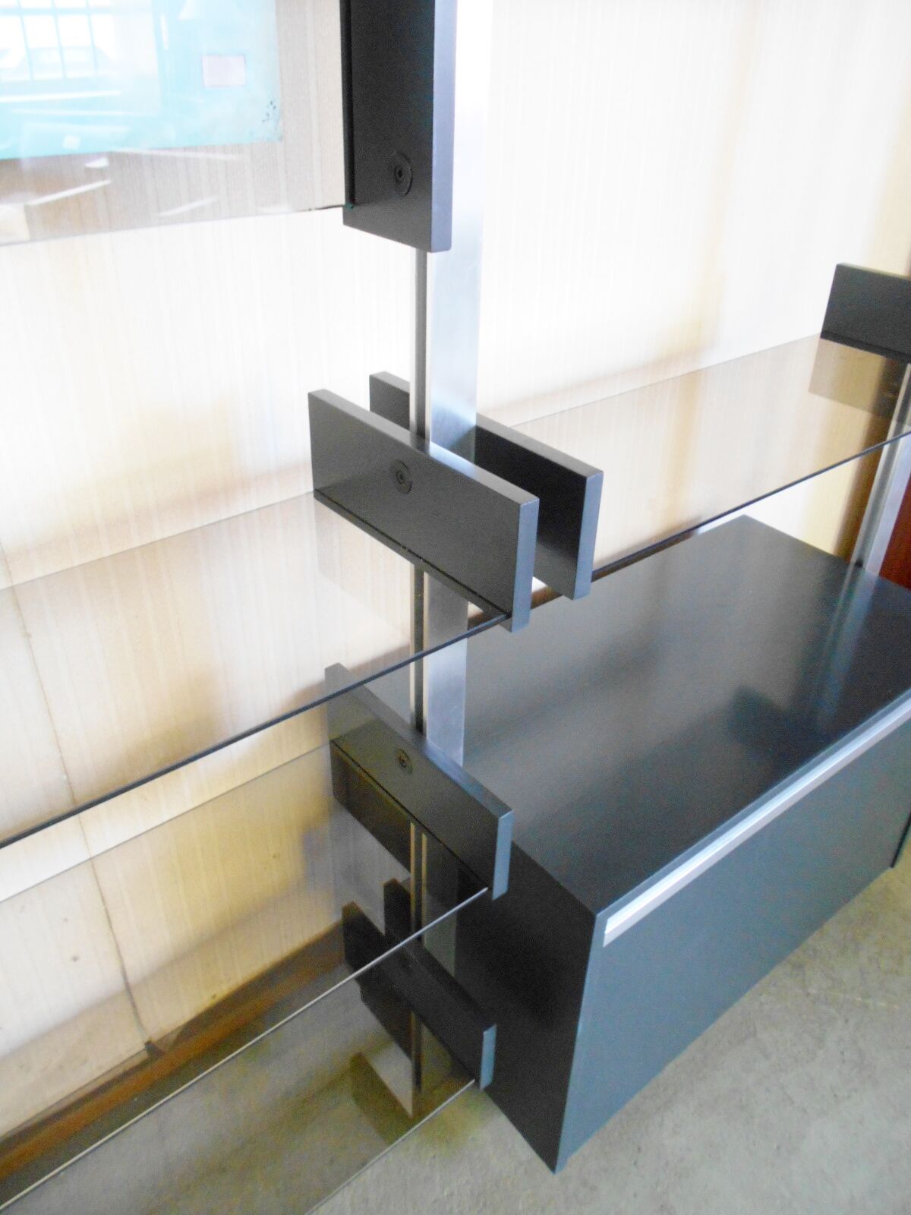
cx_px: 456
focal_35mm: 26
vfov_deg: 67.3
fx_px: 912
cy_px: 608
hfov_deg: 53.1
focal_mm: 4.6
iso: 400
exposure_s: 1/13
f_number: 3.2
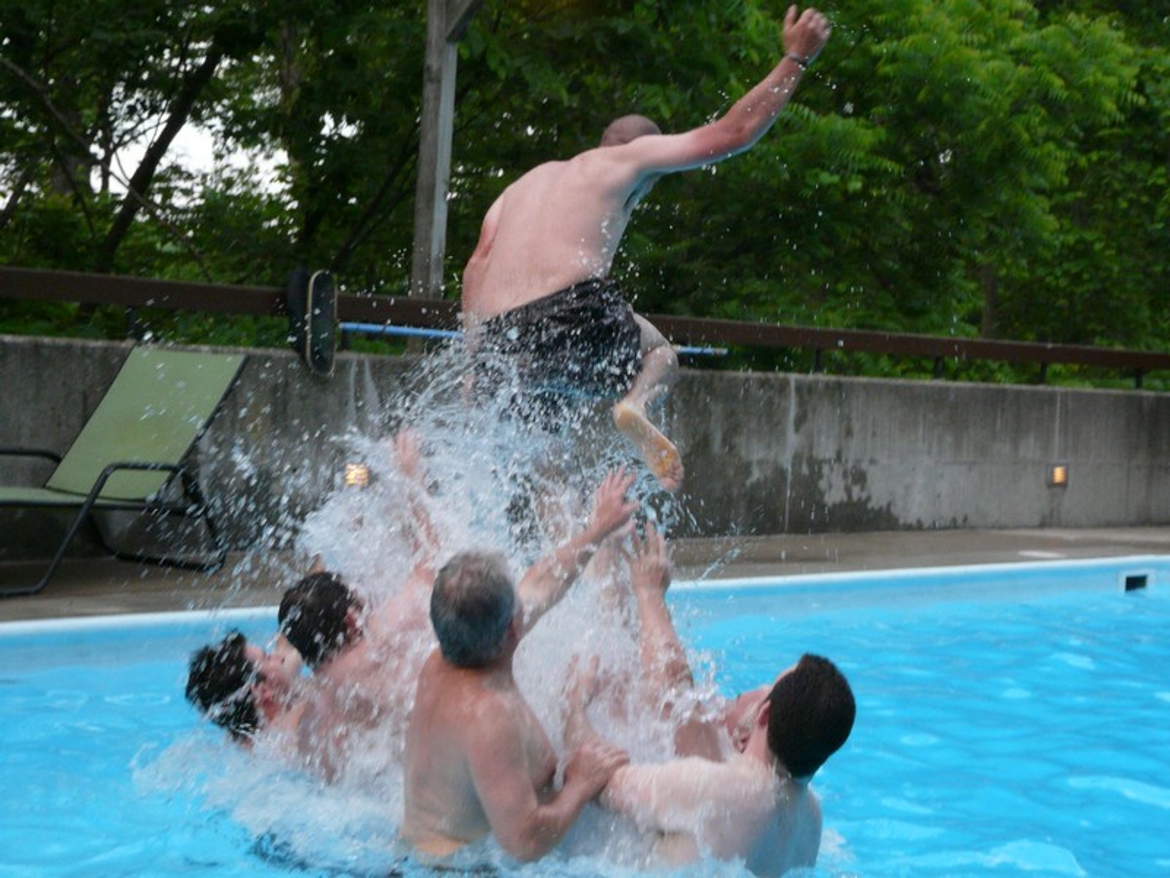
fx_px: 2400
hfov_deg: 27.4
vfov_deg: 20.7
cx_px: 585
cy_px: 439
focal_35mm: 71
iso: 320
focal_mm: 11.7
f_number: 3.2
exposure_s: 1/200
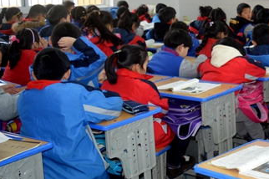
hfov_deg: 27.2
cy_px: 57
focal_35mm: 67
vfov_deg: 20.2
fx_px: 500
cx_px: 306
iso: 400
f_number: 4
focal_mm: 18
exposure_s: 1/60
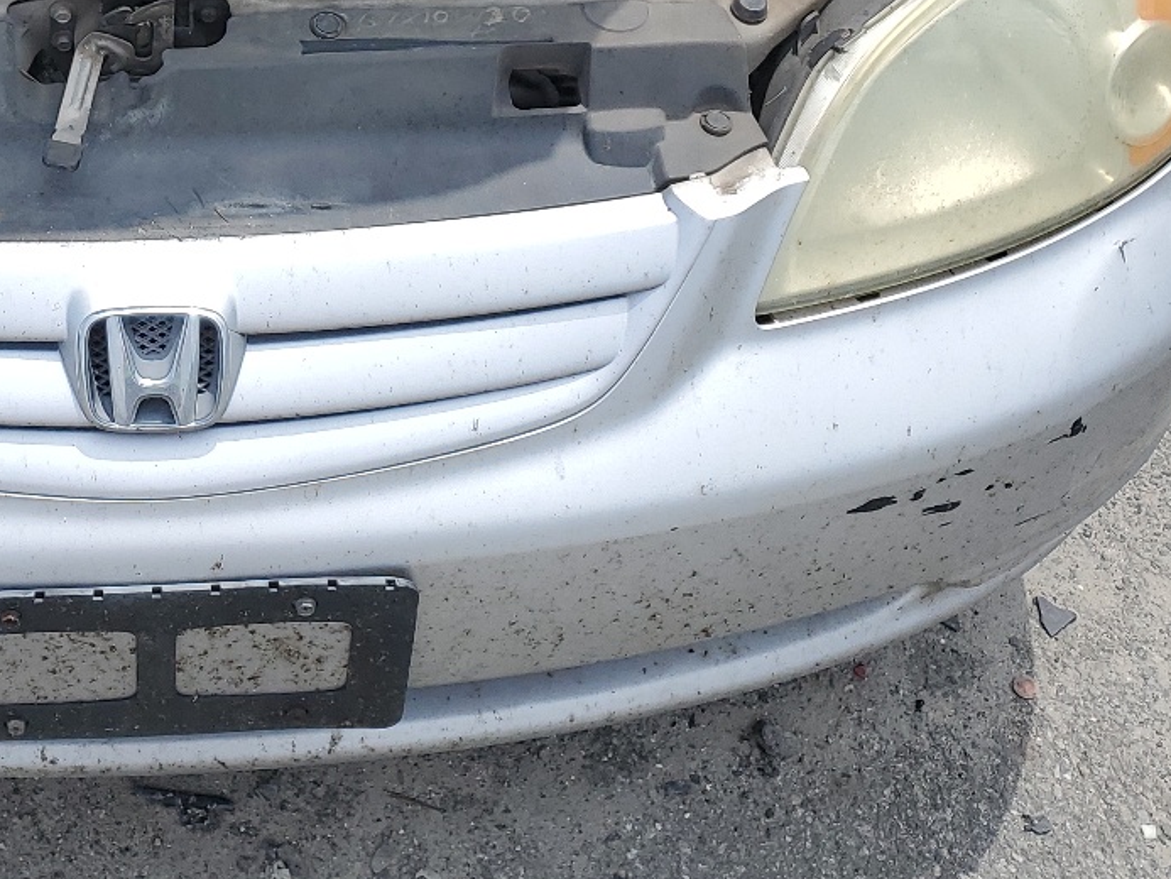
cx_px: 152
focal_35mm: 60
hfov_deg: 30.9
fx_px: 2030
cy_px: -85
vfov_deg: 23.0
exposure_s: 1/3333
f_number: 1.5
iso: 50
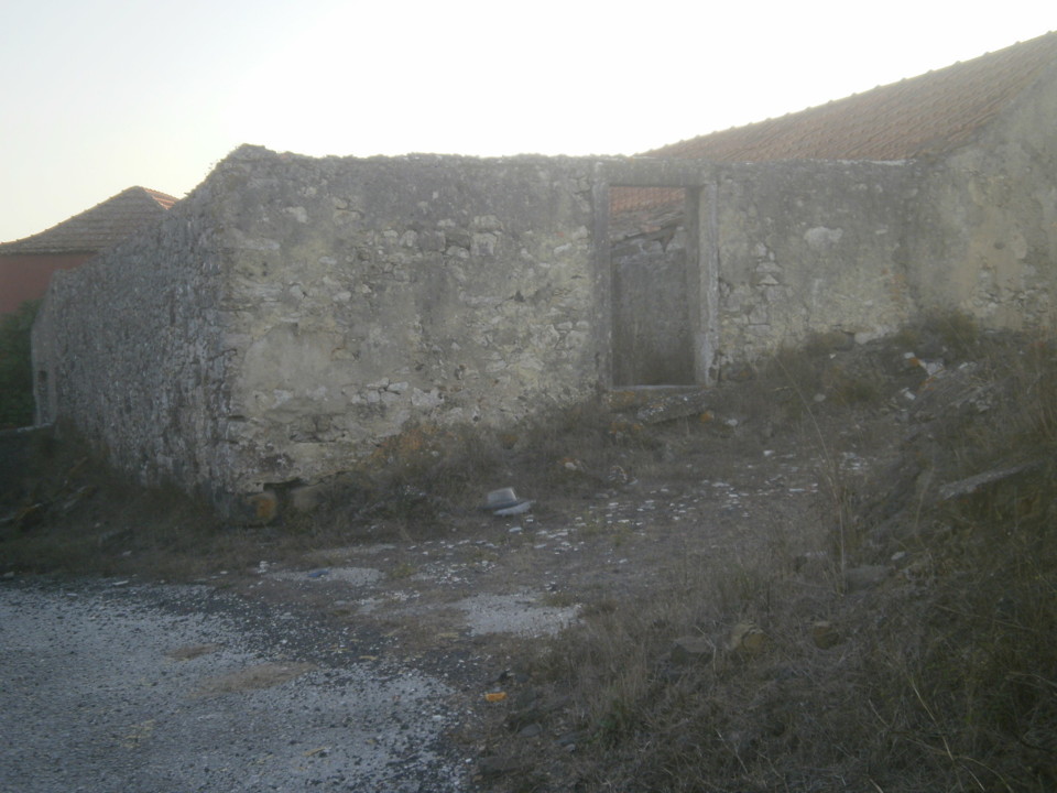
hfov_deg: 43.9
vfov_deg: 33.6
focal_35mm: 43
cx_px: 528
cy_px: 396
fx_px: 1313
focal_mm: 7.61
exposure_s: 1/100
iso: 100
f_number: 3.4
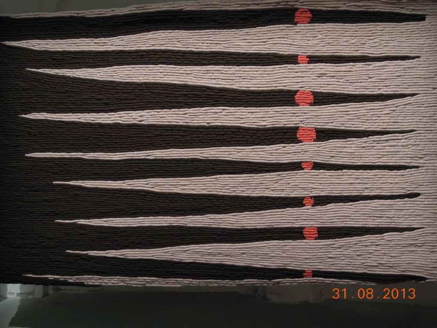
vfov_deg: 45.4
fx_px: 391
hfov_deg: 58.4
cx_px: 218
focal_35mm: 31
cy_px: 164
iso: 400
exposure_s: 1/20
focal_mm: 5.5
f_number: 3
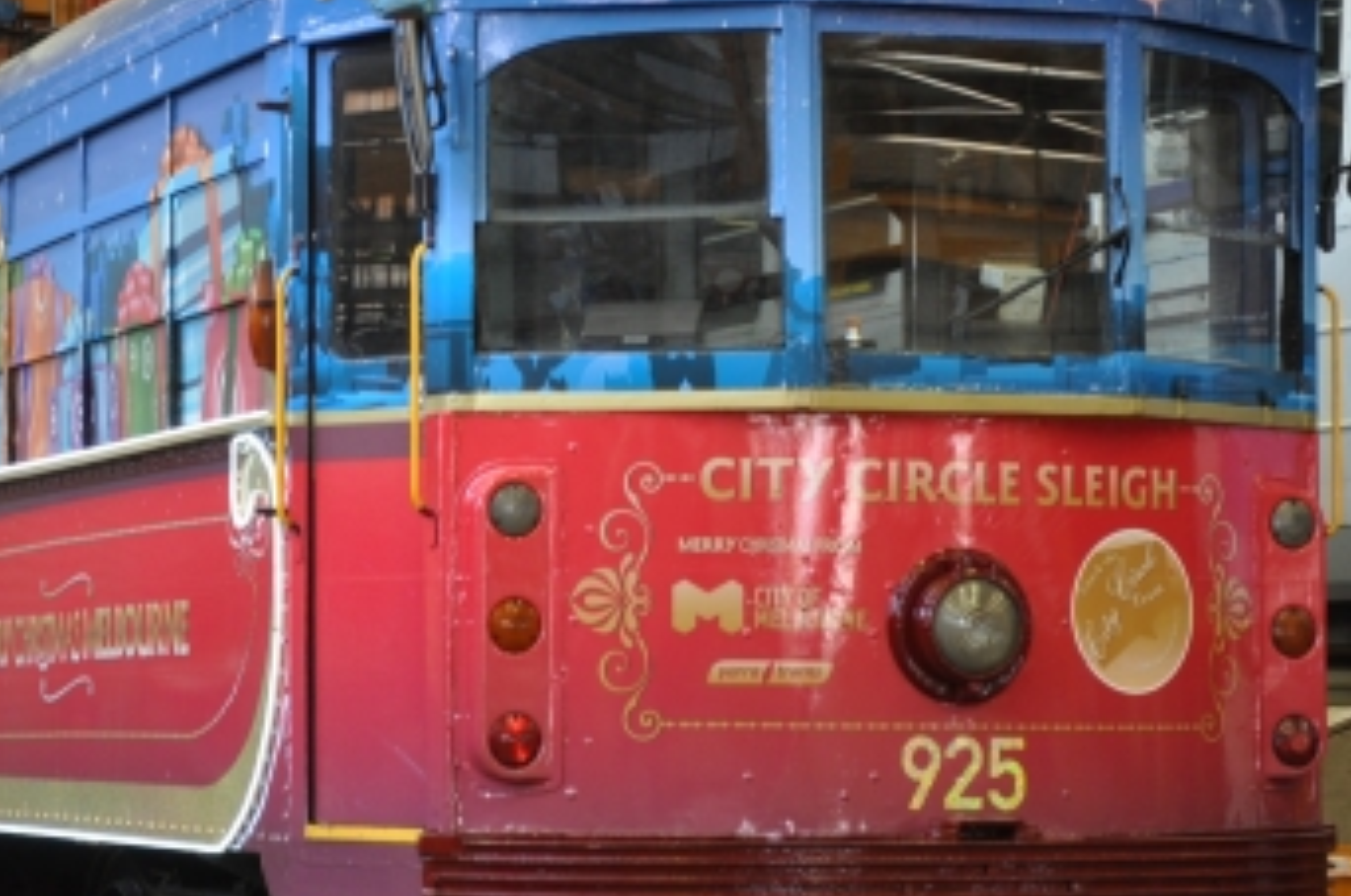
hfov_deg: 16.9
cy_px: 411
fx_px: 4524
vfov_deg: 11.3
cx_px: 395
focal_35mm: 121
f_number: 5.6
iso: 800
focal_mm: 55
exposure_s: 1/50
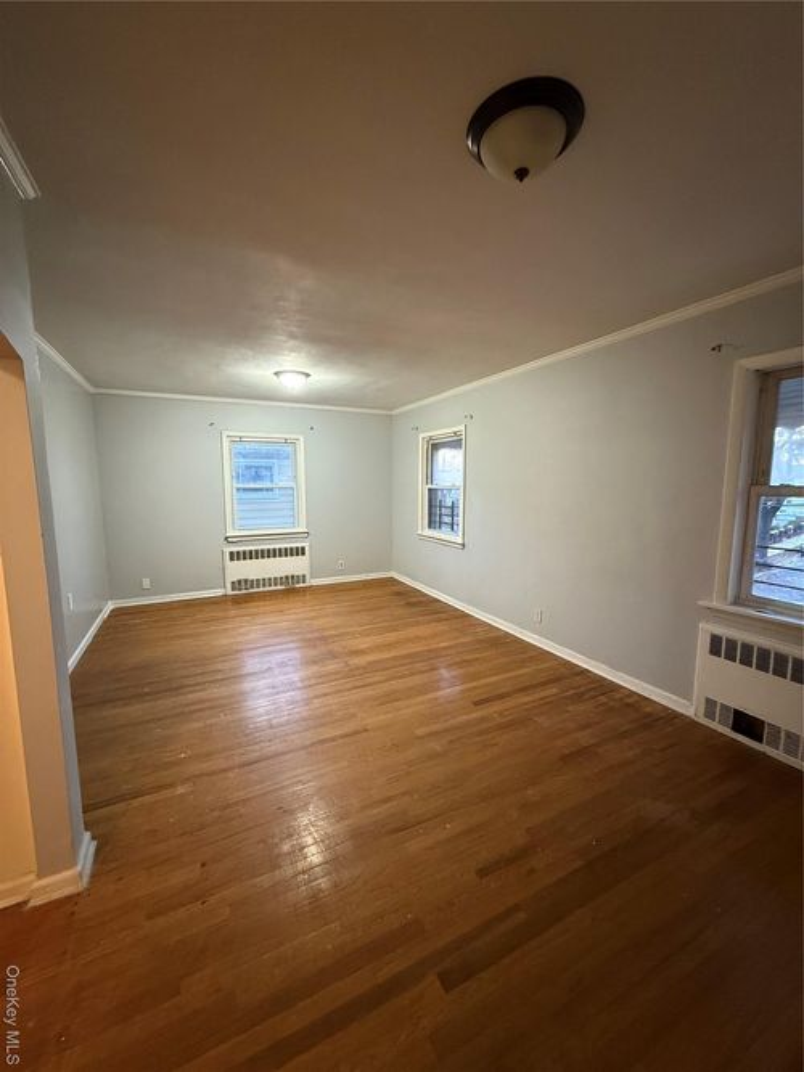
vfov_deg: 102.1
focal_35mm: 14
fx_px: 434
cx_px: 402
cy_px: 536
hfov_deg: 85.7
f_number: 2.2
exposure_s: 1/60
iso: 640
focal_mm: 2.22
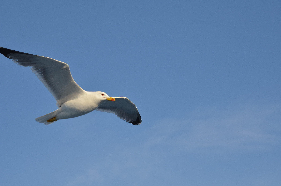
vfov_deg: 10.1
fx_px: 1051
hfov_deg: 15.2
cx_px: 140
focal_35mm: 135
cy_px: 93
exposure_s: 1/400
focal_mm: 90
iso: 400
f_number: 13
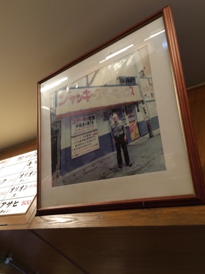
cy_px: 138
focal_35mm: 31
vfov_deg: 58.4
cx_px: 102
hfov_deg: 45.4
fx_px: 245
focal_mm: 4.12
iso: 80
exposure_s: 1/30
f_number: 2.2
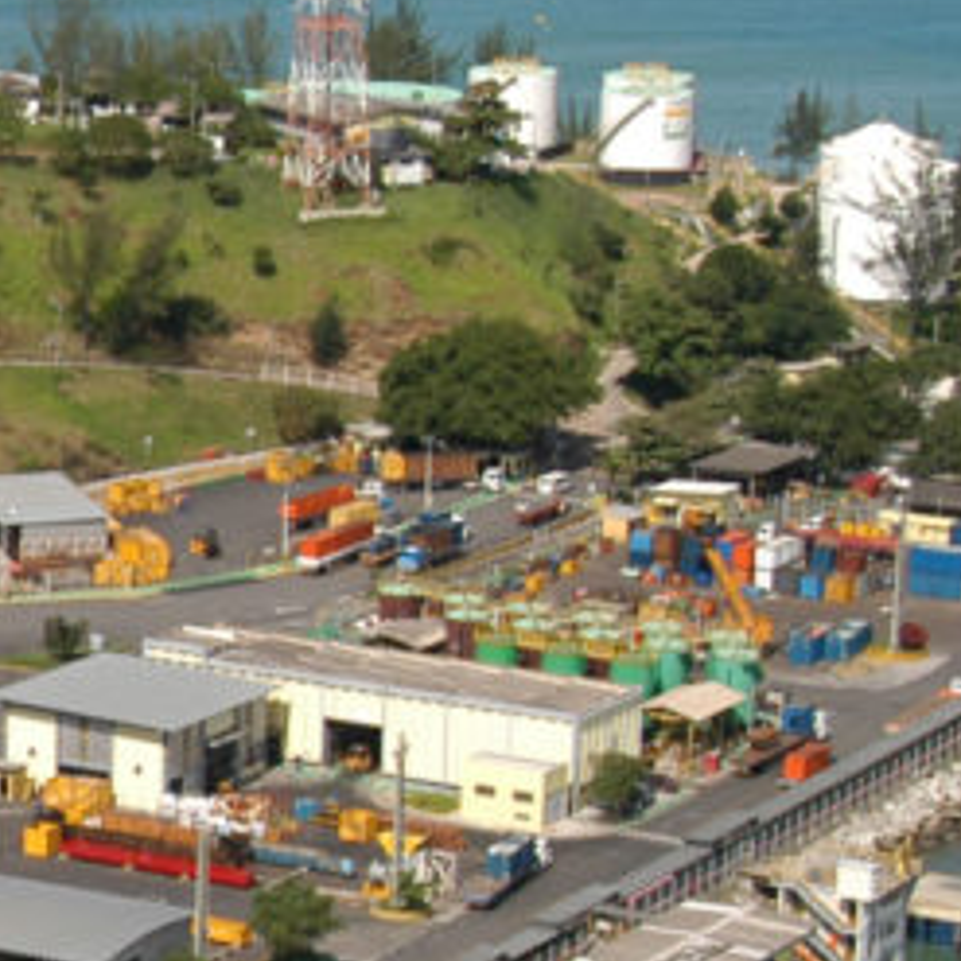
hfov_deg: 11.8
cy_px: 728
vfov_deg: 12.3
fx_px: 4429
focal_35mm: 141
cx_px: -525
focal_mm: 24
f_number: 5.6
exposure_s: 1/800
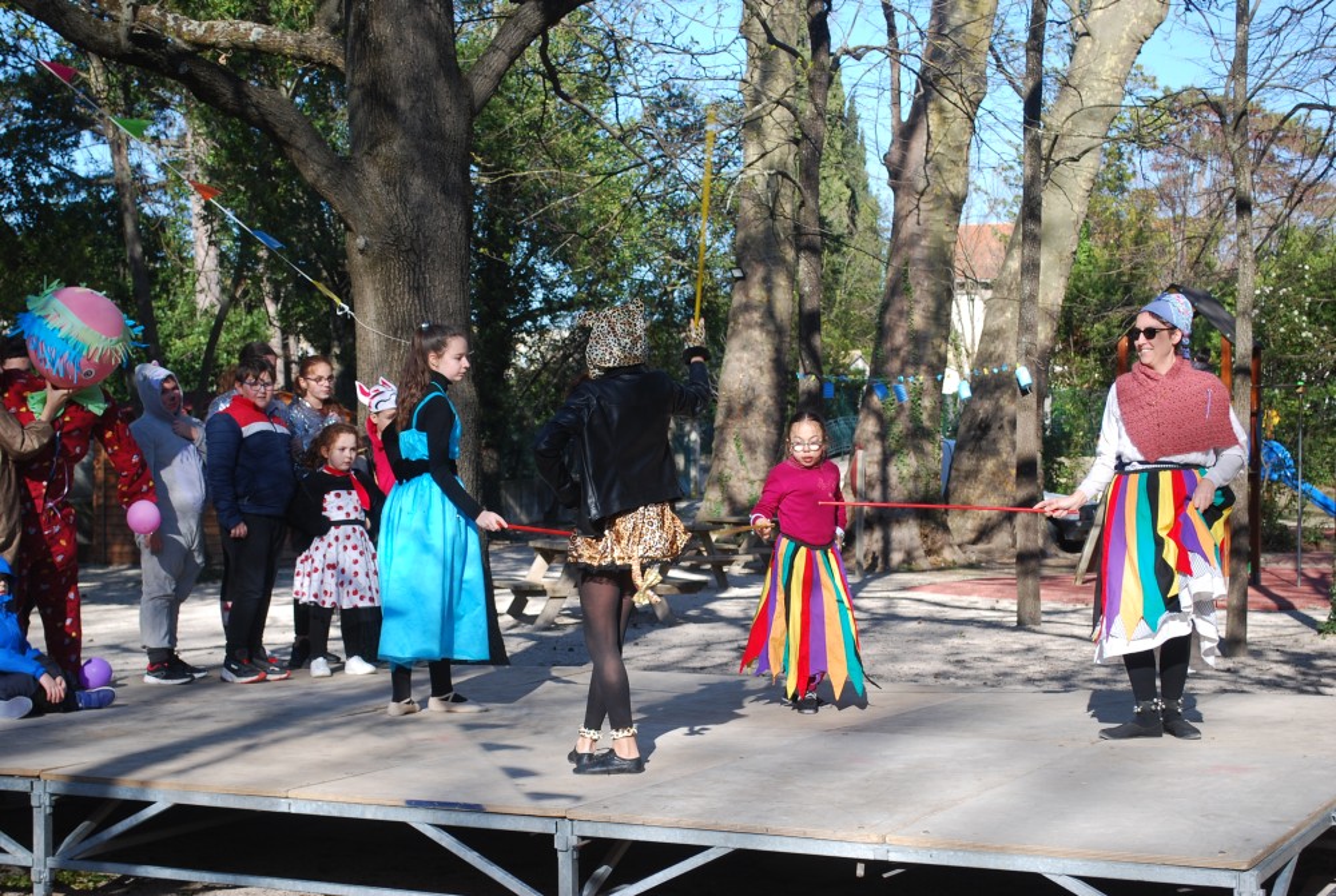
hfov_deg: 31.8
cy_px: 448
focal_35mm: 63
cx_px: 668
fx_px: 2343
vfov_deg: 21.7
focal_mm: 42
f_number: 6.3
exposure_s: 1/160
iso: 100
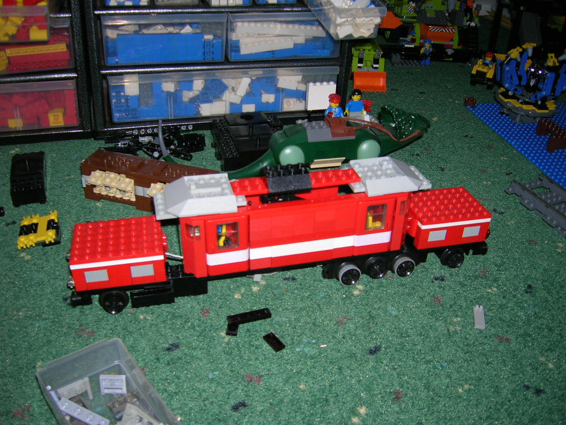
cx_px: 283
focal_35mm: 34
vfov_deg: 41.8
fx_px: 556
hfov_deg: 54.0
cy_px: 212
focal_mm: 5.7
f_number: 2.9
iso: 50
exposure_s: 1/60.1
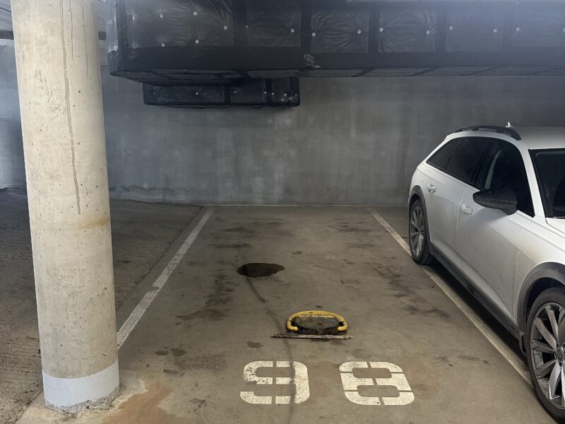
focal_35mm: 24
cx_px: 282
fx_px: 392
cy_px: 212
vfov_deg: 56.8
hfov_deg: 71.6
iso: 200
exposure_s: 1/100
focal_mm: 6.86
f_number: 1.78
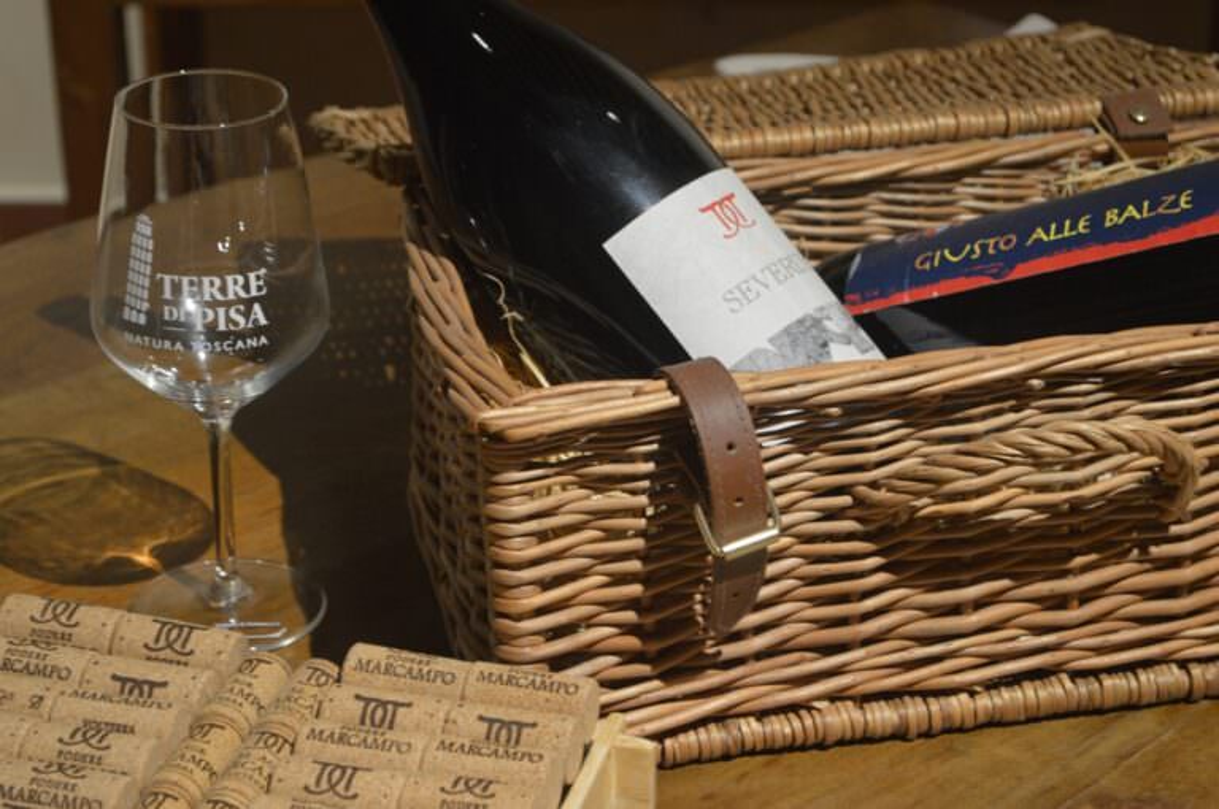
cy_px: 404
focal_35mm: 82
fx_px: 2790
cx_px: 610
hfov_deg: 24.6
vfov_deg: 16.5
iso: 800
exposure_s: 1/15
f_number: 5.6
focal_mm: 55
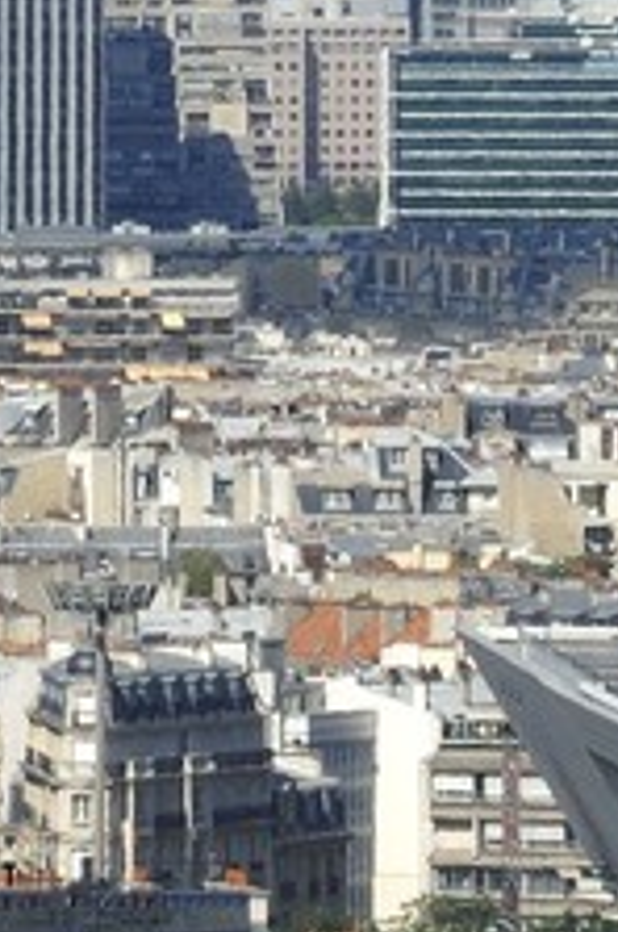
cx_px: -1503
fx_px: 21541
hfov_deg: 1.6
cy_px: 547
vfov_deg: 2.5
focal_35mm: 834
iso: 200
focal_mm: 116
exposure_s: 1/250
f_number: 11
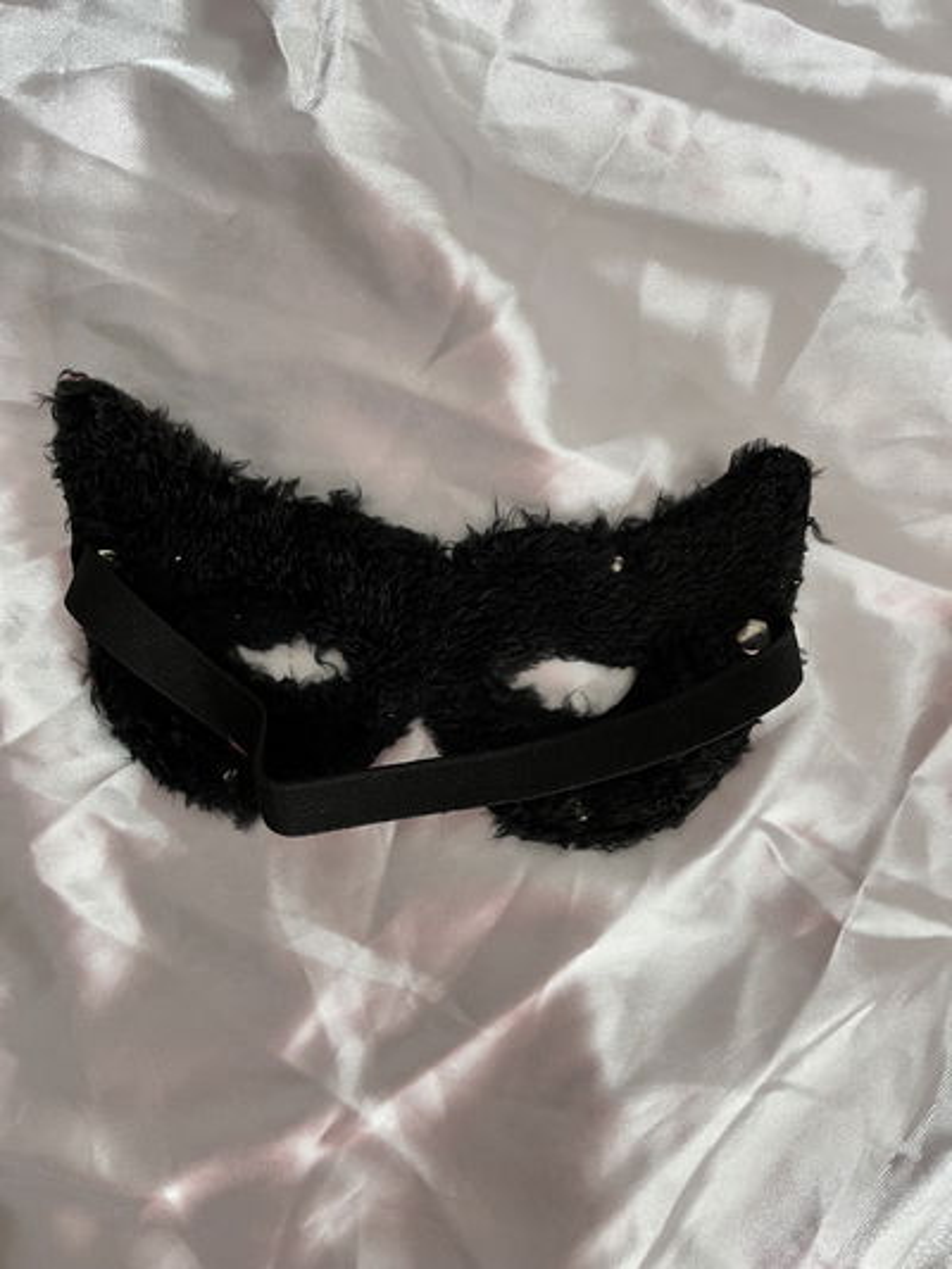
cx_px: 476
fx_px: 953
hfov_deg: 53.1
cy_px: 634
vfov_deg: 67.3
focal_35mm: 26
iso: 64
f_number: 1.6
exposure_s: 1/50
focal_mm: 5.1
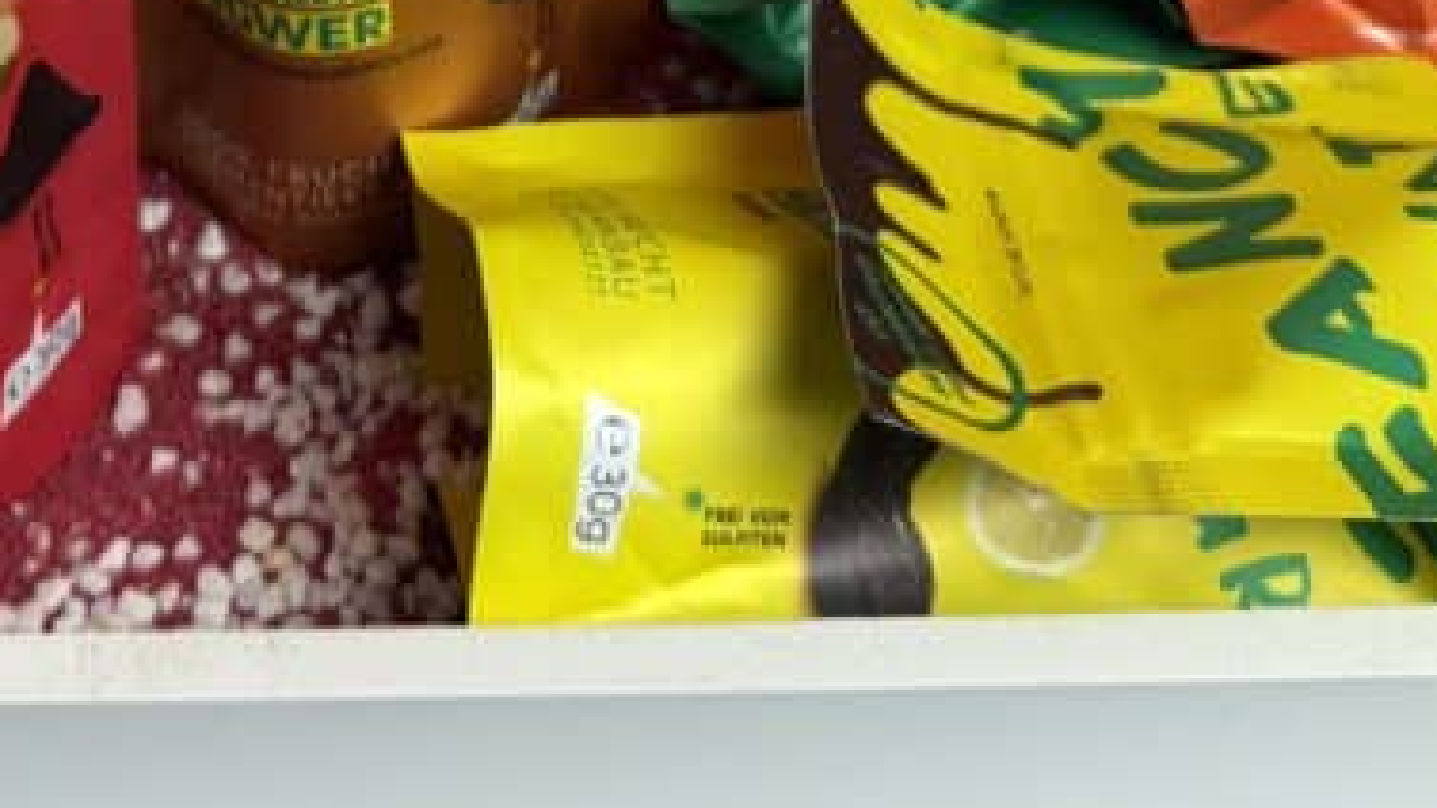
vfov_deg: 15.0
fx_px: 2705
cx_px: 274
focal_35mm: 71
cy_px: -606
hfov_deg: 29.0
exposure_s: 1/100
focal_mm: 6.76
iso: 125
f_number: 1.78
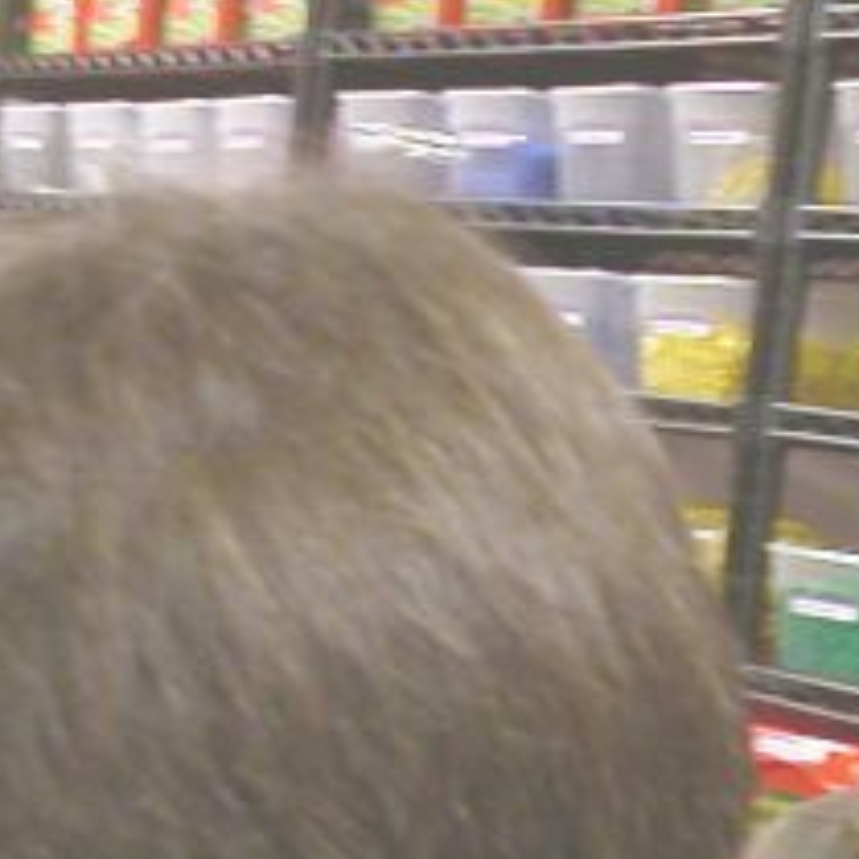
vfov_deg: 13.8
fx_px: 3509
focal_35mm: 125
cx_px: 658
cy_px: 851
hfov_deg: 13.9
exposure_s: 1/4.7
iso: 173
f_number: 2.7
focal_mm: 5.6
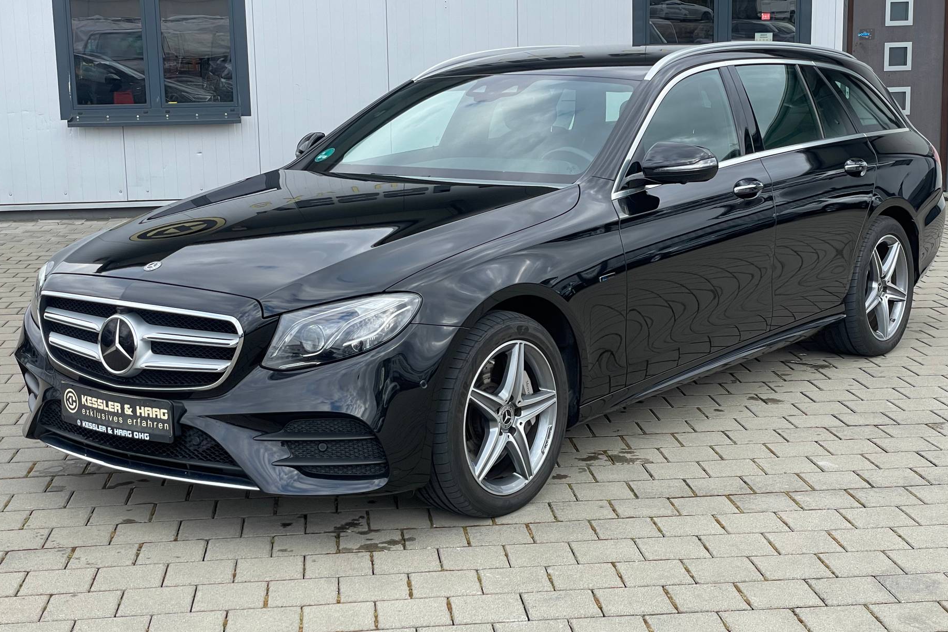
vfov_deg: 23.8
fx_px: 1501
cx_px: 477
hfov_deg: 35.1
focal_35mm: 57
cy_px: 307
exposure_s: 1/167
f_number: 2
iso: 25
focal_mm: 6
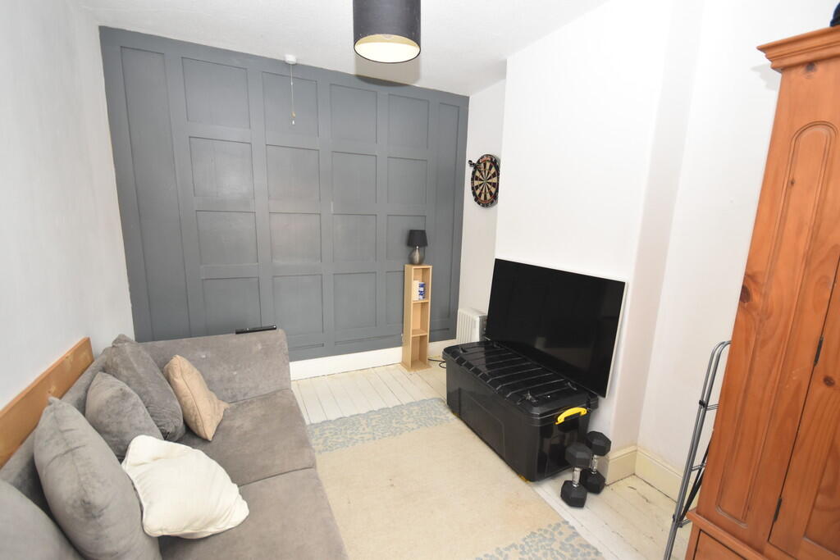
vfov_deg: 77.3
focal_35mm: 15
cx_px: 420
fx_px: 350
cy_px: 280
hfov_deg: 100.4
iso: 800
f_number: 4
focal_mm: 10
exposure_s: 1/125
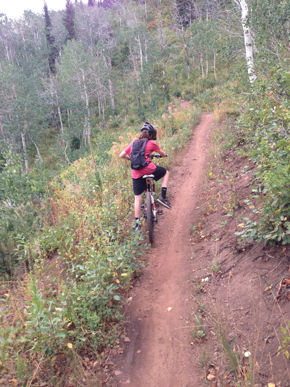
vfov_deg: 55.4
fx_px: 369
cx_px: 145
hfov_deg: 42.9
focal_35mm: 33
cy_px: 194
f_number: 2.4
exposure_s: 1/326
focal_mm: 4.13
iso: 50
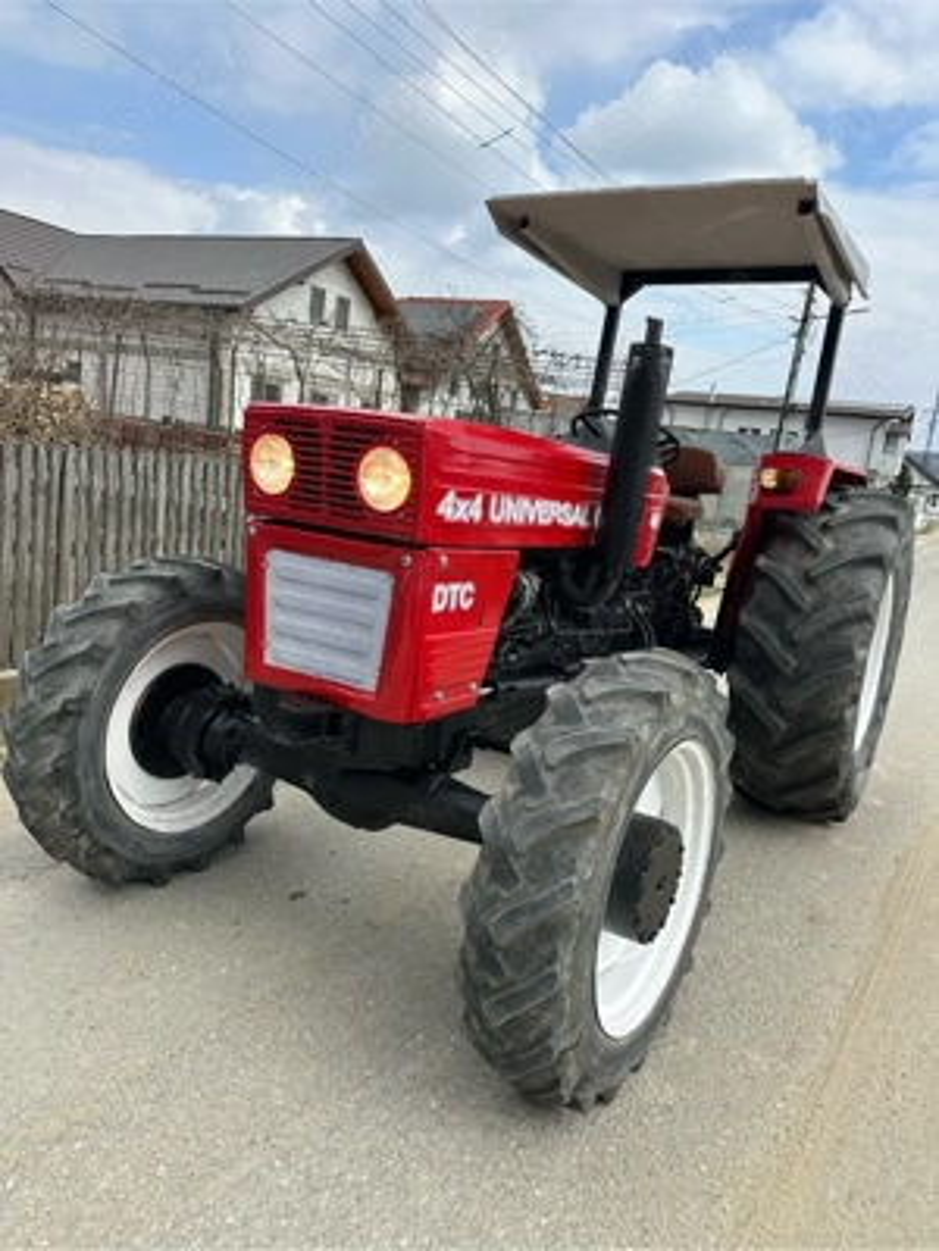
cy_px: 626
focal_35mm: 24
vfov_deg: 71.6
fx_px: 868
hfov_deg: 56.8
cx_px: 470
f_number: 1.78
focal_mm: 6.86
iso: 80
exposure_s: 1/2353
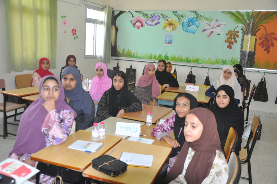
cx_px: 138
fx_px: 254
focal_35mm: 33
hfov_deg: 57.3
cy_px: 92
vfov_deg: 39.9
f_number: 3.8
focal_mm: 22
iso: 800
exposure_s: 1/100
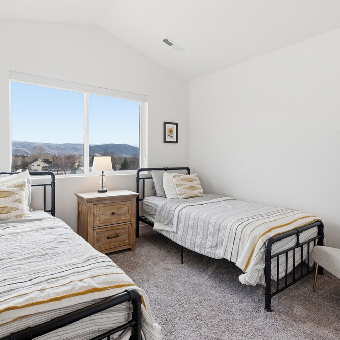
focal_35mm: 21
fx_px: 233
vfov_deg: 72.1
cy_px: 168
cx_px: 157
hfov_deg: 72.0
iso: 100
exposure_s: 1/30
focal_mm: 16
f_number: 8
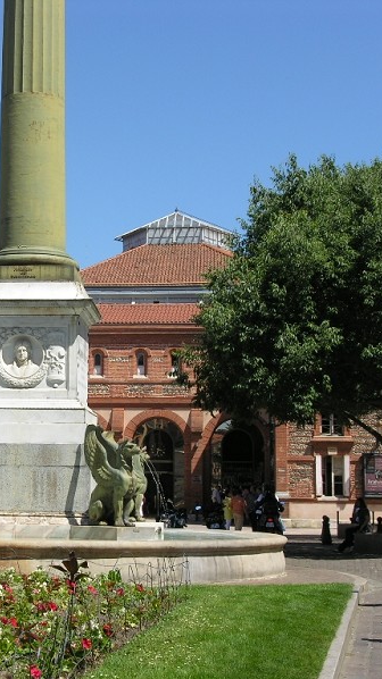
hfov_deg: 17.0
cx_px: 31
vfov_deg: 30.2
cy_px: 340
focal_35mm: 70
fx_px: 1262
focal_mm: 12.3
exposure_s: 1/196
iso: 50
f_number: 6.2
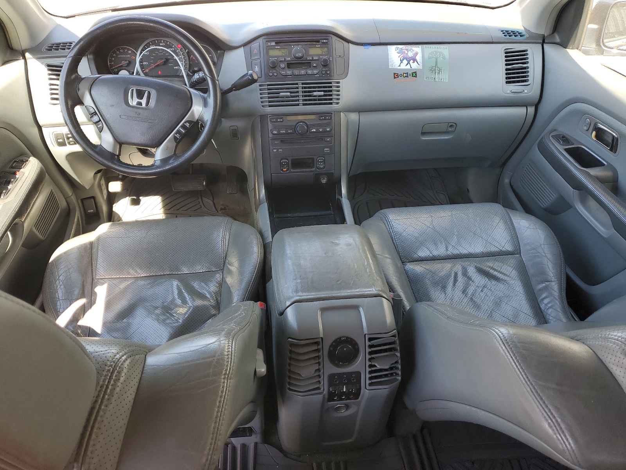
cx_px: 313
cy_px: 235
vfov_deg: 53.1
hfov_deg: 67.3
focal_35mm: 26
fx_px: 470
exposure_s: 1/128
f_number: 1.5
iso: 50
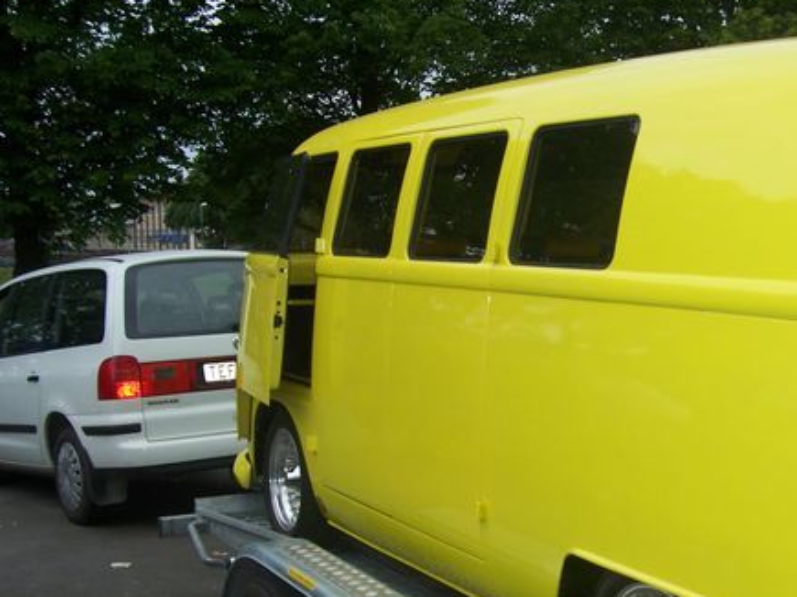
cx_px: 583
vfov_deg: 28.8
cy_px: 414
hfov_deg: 37.4
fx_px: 1151
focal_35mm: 50
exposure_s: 1/750
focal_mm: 5.6
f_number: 2.7
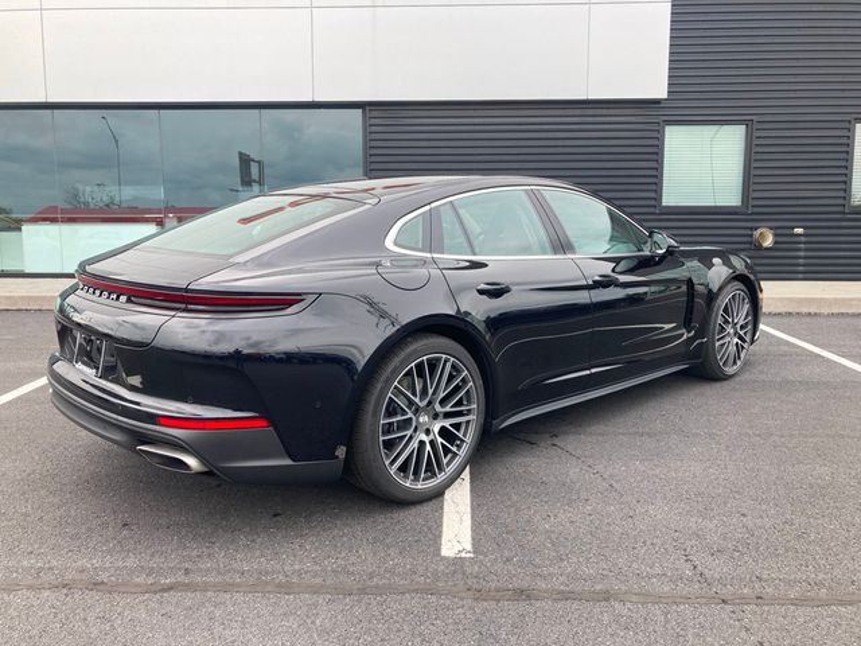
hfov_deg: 63.4
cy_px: 323
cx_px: 430
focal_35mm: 28
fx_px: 696
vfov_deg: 49.7
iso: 20
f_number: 1.8
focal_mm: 3.99
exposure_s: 1/242
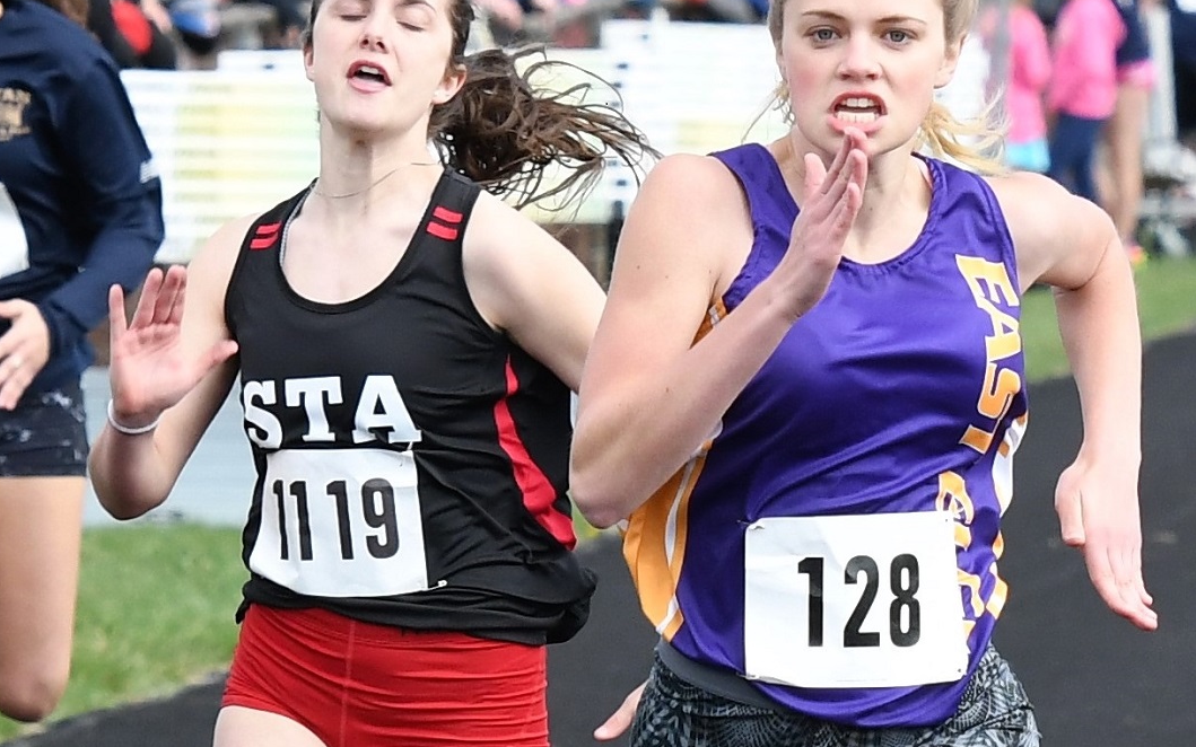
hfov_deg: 8.2
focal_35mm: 255
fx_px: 8312
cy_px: 341
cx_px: 691
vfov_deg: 5.1
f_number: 6.3
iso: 640
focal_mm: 140
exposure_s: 1/1000
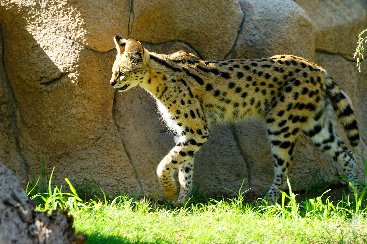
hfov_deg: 8.1
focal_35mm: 255
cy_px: 118
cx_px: 182
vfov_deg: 5.4
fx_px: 2599
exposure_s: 1/250
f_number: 6.3
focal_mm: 240
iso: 400
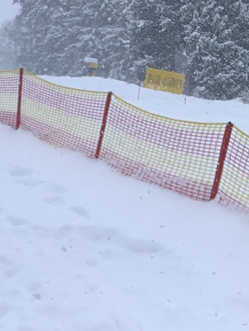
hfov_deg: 19.0
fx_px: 700
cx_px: -56
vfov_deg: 23.6
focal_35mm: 73
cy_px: 430
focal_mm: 4.25
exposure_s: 1/727
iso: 25
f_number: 1.8
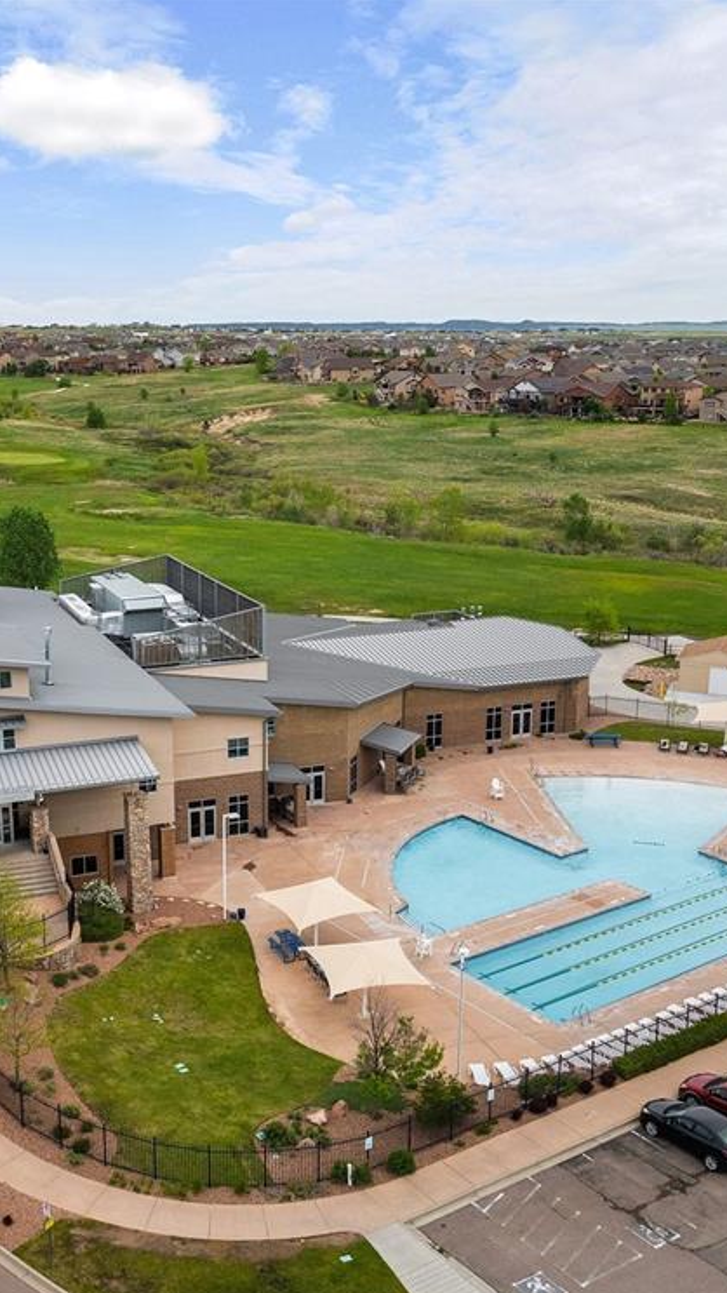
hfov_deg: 32.3
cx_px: 193
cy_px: 663
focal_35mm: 36
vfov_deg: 55.3
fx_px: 1234
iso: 100
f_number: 2.8
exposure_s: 1/60
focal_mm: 12.29
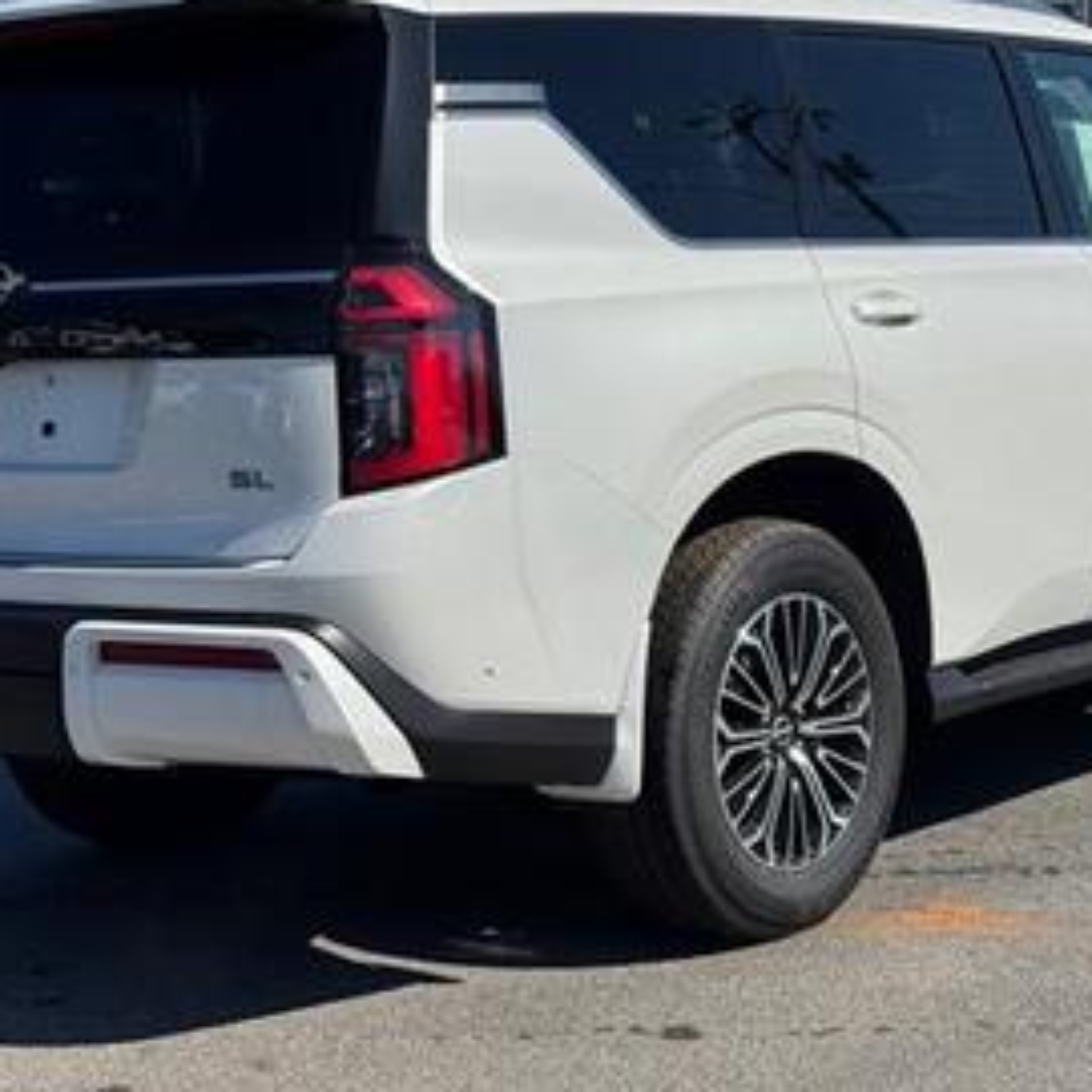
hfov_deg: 21.9
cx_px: 612
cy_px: 447
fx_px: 2820
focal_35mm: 79
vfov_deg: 21.9
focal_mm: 6.76
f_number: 1.78
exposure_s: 1/9009
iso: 64
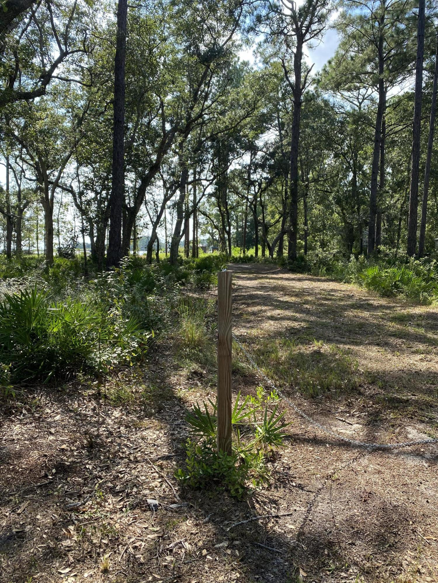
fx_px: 439
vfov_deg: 67.3
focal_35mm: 26
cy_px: 292
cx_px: 219
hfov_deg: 53.1
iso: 32
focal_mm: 4.25
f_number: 1.8
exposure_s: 1/778
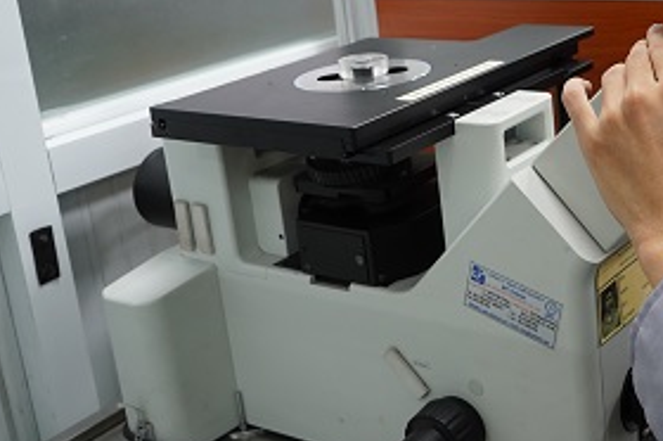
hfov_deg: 33.5
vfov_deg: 23.5
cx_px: 575
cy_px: 107
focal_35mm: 57
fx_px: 1049
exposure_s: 1/30
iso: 800
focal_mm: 29
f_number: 5.6
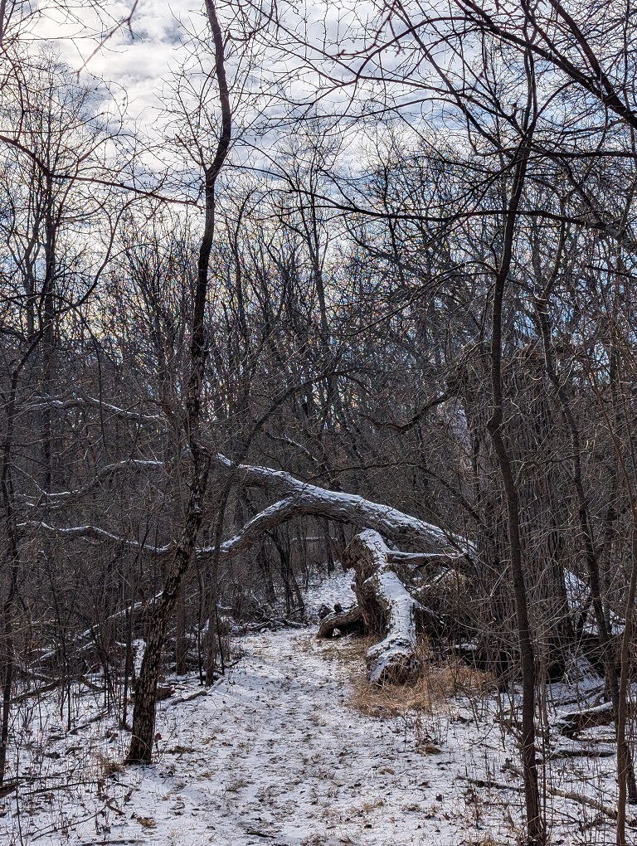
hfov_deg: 29.7
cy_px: 423
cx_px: 318
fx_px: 1199
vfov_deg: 38.9
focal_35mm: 49
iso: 21
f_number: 1.68
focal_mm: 6.9
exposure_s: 1/4739
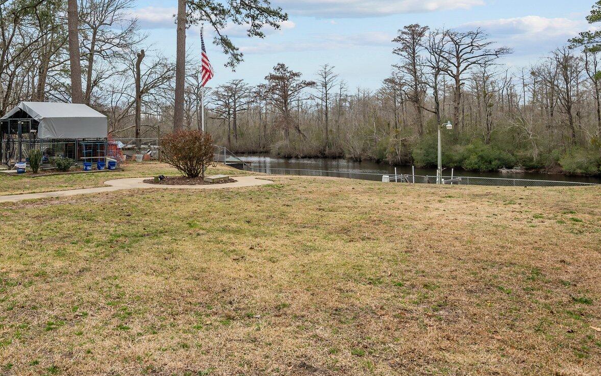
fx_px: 524
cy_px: 95
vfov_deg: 38.4
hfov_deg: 58.4
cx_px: 204
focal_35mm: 32
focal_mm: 18
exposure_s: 1/400
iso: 250
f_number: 8
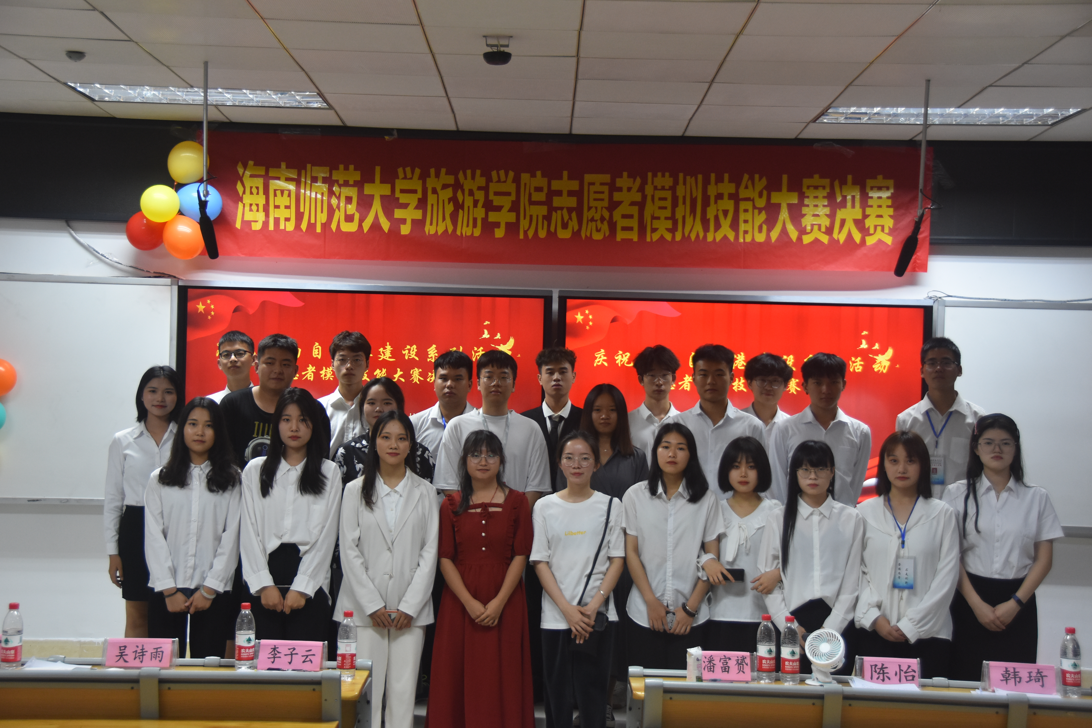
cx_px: 546
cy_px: 364
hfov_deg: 33.4
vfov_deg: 22.6
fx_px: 1820
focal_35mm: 60
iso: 900
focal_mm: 40
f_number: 4.5
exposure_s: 1/60
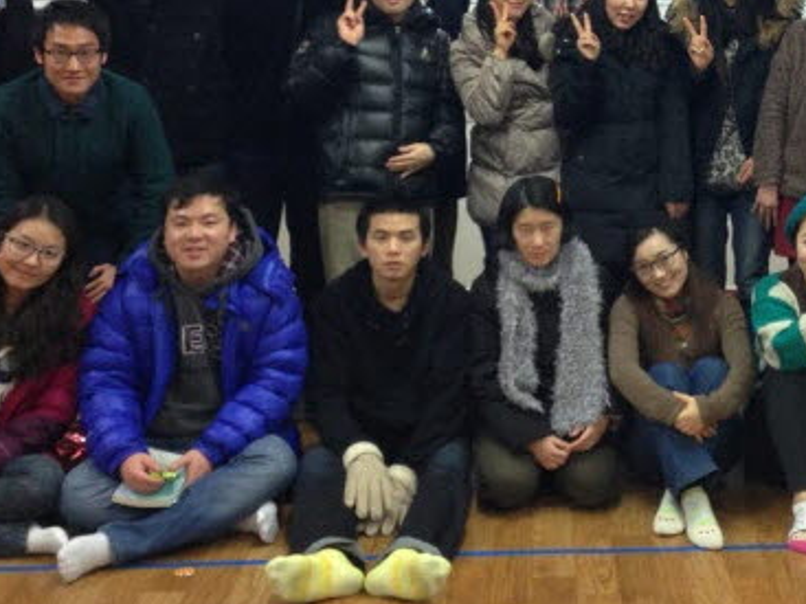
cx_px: 617
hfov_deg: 30.2
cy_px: 100
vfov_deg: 22.9
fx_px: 1466
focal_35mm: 63
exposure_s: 1/20
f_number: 2.4
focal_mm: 4.13
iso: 125
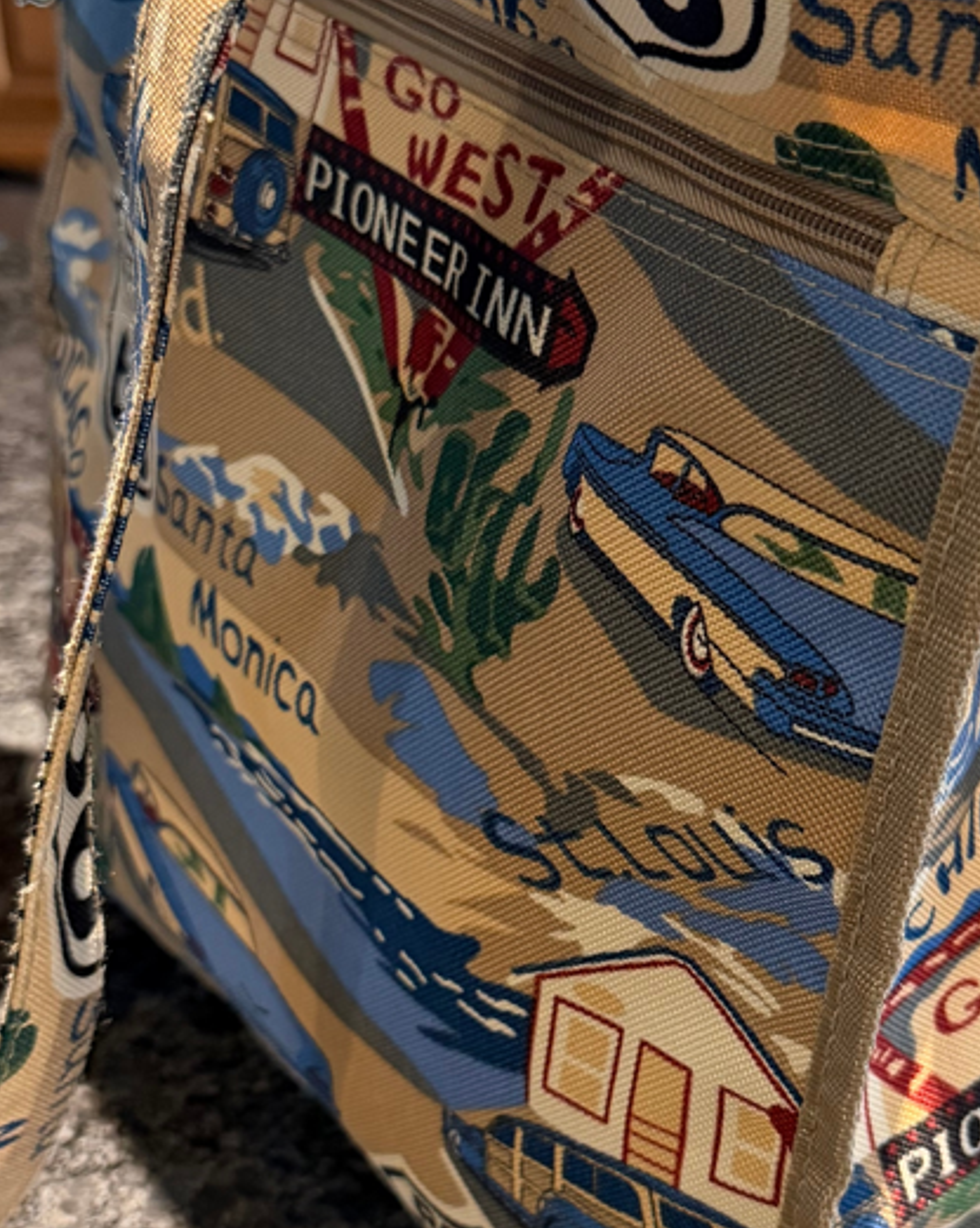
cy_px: 714
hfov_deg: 27.9
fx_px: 1960
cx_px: 650
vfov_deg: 34.7
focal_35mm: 54
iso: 500
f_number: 1.78
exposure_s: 1/60
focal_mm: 6.76
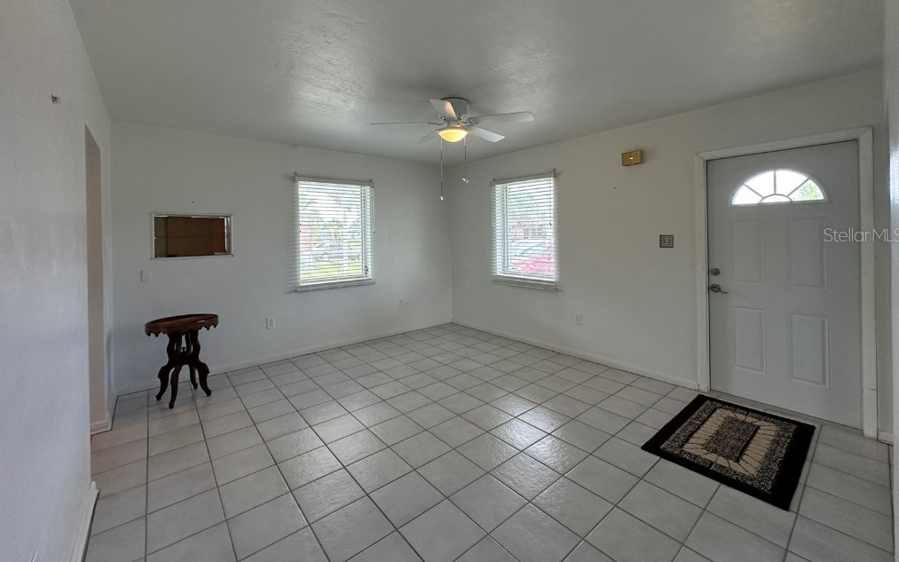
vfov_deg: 74.2
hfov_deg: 101.5
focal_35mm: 15
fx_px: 367
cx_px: 453
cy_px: 234
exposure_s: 1/120
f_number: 2.2
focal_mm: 2.22
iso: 125
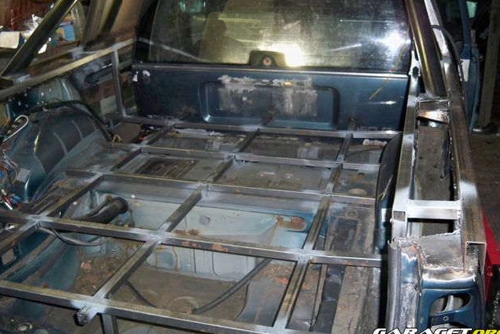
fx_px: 528
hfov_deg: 50.7
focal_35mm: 38
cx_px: 254
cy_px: 169
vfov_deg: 35.1
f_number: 3.1
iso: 250
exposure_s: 1/30
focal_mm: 7.9
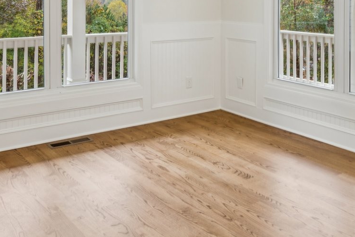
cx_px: 196
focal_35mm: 44
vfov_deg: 29.0
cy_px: 15
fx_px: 434
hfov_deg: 44.5
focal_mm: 16
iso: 400
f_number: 5.6
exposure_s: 1/50
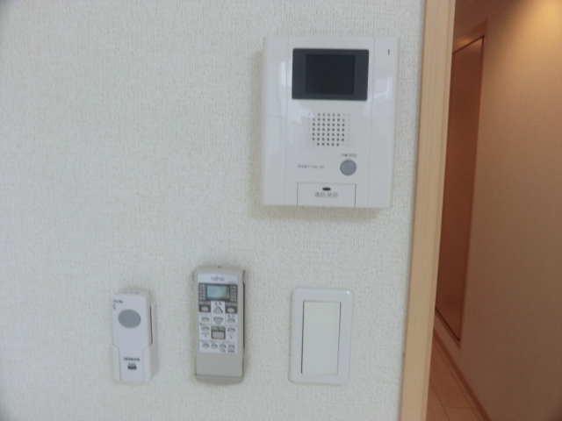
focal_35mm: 29
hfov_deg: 61.7
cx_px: 281
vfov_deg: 48.2
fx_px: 471
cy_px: 210
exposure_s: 1/60
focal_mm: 5.2
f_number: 3.5
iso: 200
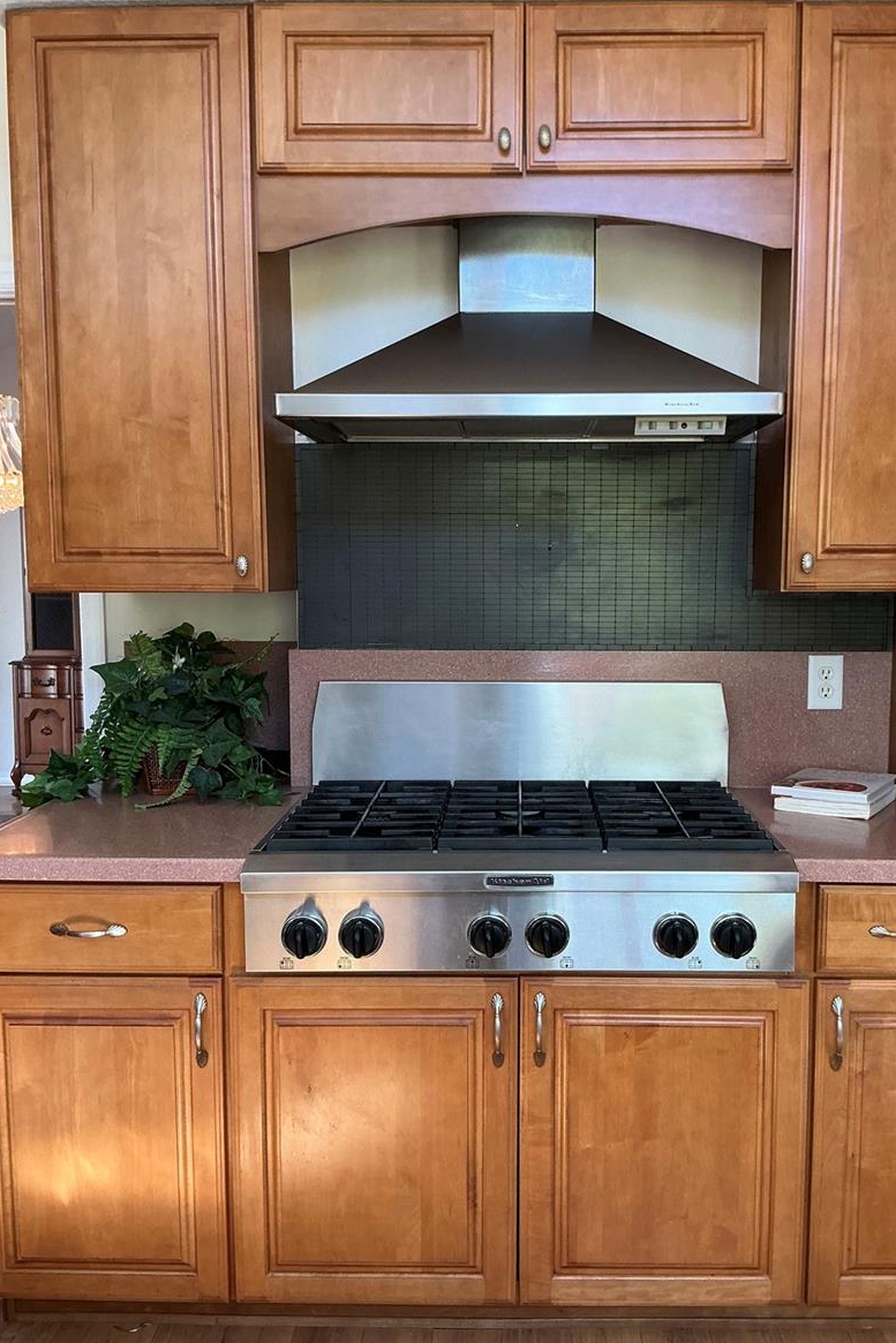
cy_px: 689
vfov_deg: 61.9
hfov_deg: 43.5
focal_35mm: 30
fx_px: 1120
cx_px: 515
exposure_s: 1/96
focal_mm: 3
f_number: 1.8
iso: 64
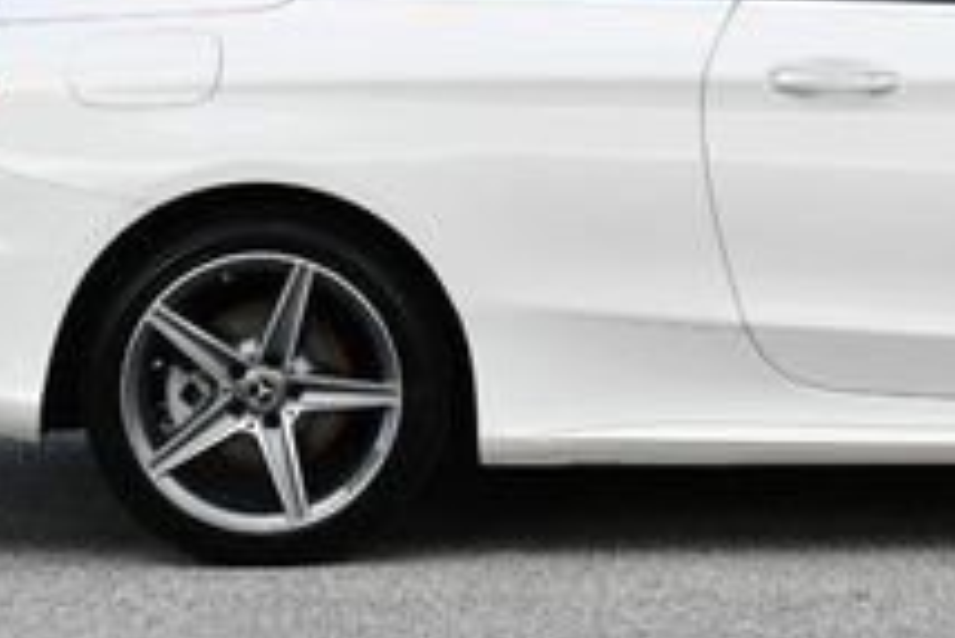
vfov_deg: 6.0
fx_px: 6026
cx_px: 977
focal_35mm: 227
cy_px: -152
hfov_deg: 9.0
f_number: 8
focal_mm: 38
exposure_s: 1/250
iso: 125
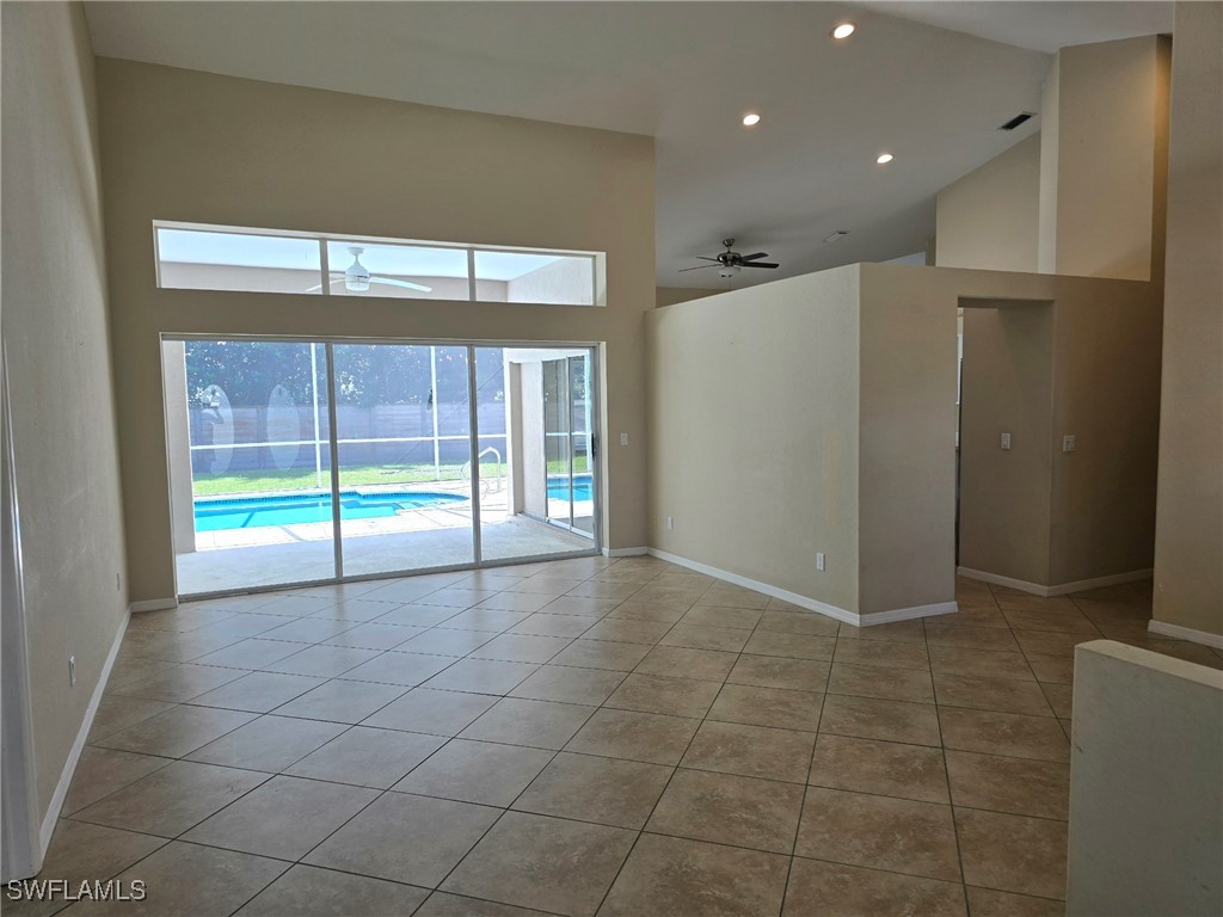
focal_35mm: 23
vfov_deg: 58.9
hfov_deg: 73.9
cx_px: 612
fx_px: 813
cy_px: 458
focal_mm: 6.3
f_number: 1.7
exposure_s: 1/120
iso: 20
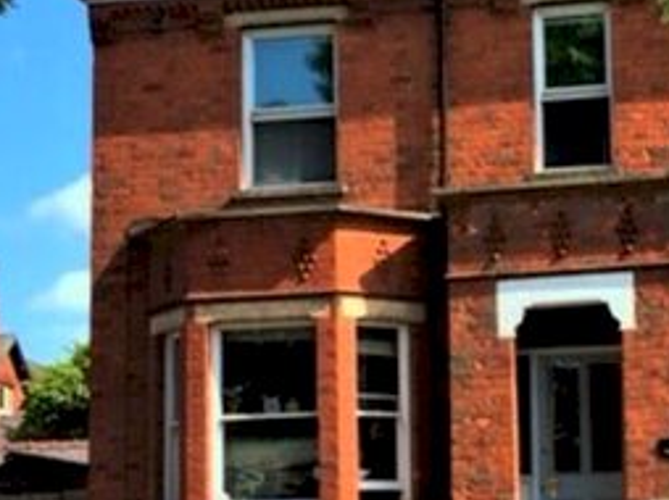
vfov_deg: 18.3
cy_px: 372
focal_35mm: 80
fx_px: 1545
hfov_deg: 23.9
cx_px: 574
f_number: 2.2
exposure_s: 1/746
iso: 25
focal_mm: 4.15
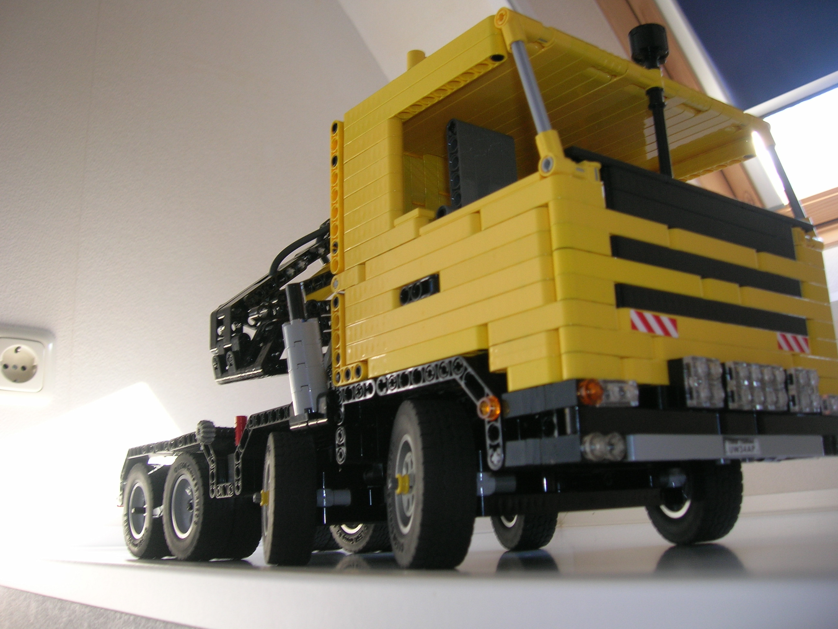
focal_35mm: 34
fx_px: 823
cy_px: 314
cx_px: 419
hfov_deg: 54.0
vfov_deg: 41.8
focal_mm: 5.7
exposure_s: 1/30
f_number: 2.9
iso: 50
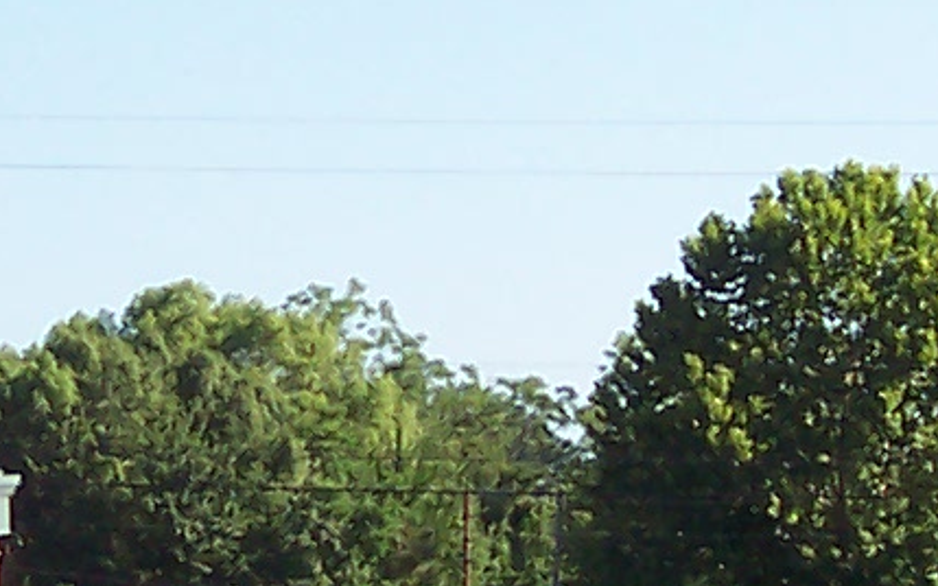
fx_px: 6671
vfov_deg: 5.0
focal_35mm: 261
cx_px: 79
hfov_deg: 8.0
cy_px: 361
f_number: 4.8
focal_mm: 8
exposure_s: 1/350
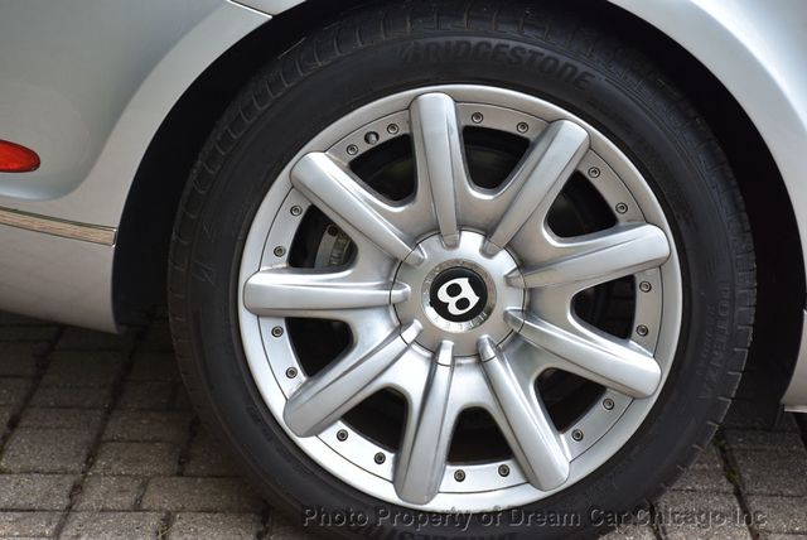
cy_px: 270
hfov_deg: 21.9
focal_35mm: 93
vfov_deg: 14.7
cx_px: 404
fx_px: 2087
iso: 560
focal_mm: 62
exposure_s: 1/500
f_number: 8
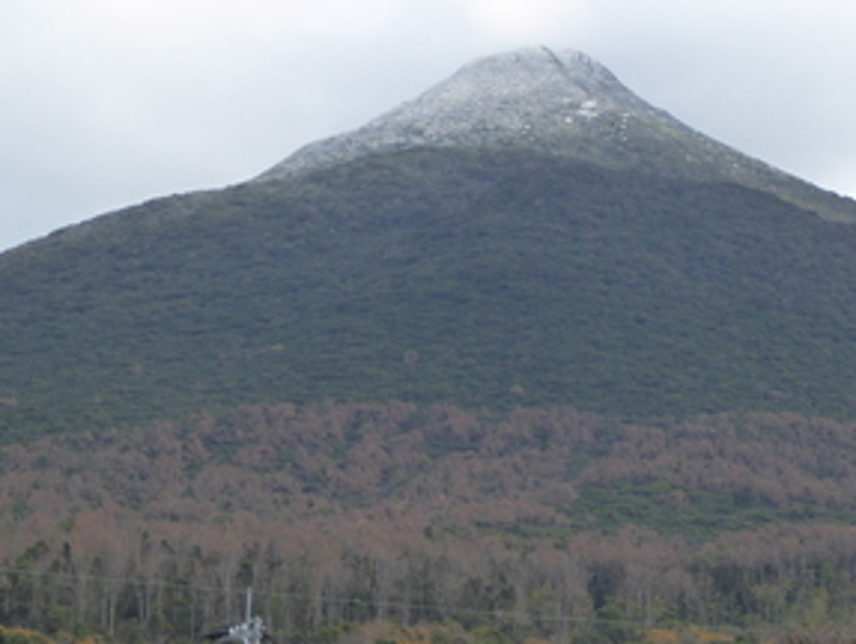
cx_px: 564
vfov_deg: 16.9
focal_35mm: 87
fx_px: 2154
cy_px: 127
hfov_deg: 22.4
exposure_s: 1/400
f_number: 4.1
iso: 160
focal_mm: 9
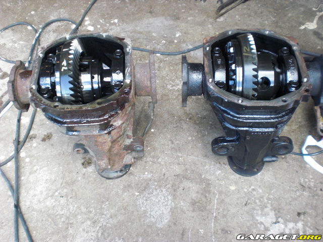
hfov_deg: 49.0
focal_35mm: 38
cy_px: 121
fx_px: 355
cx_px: 162
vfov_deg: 37.7
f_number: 3.1
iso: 200
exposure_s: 1/125
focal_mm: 6.3
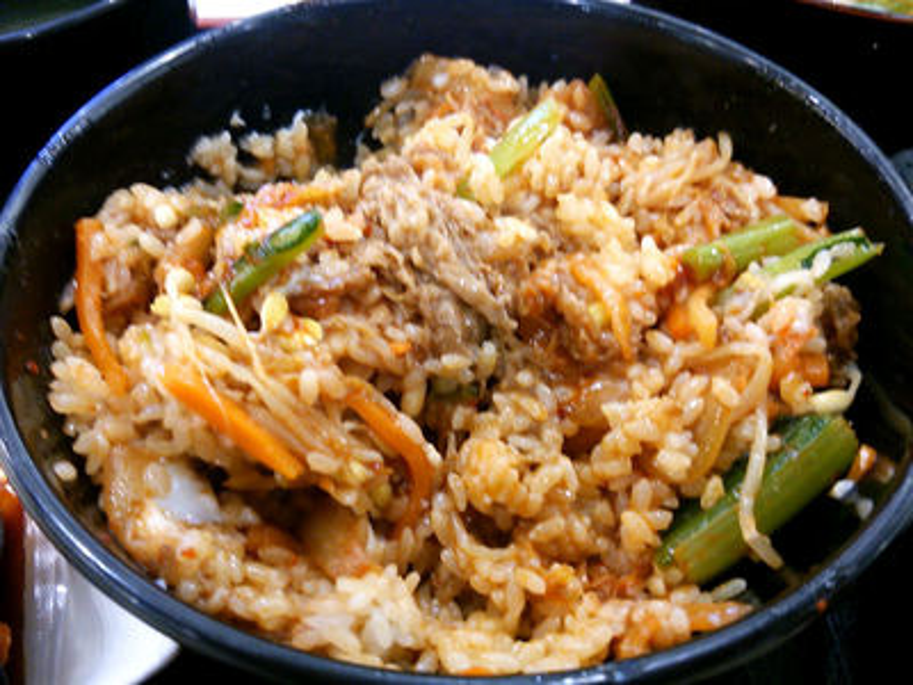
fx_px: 791
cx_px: 456
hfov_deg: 60.0
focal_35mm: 30
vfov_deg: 46.8
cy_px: 342
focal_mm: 4.06
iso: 160
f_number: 1.94
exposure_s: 1/24
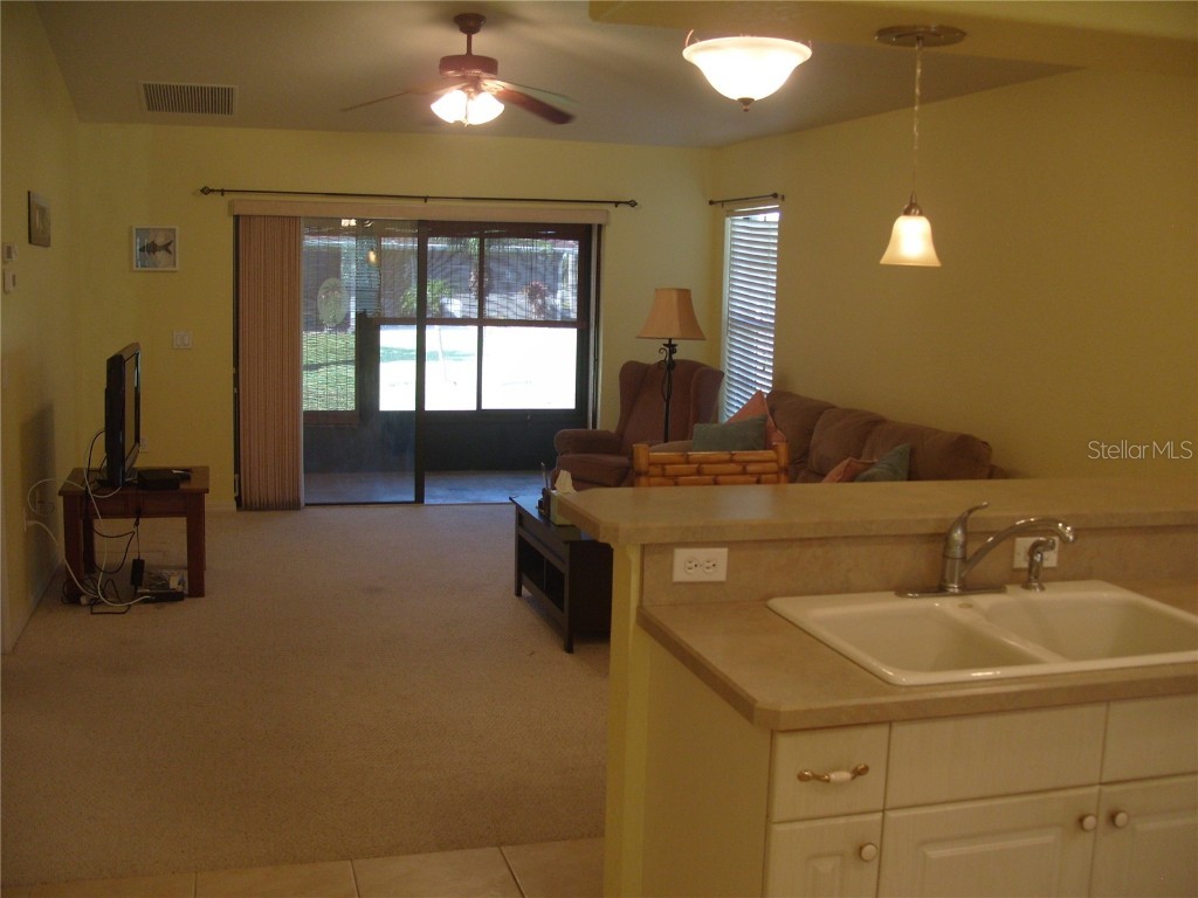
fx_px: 1211
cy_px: 449
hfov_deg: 52.6
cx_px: 599
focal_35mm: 35
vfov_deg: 40.7
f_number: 2.8
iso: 120
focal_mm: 7.8
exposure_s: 1/45
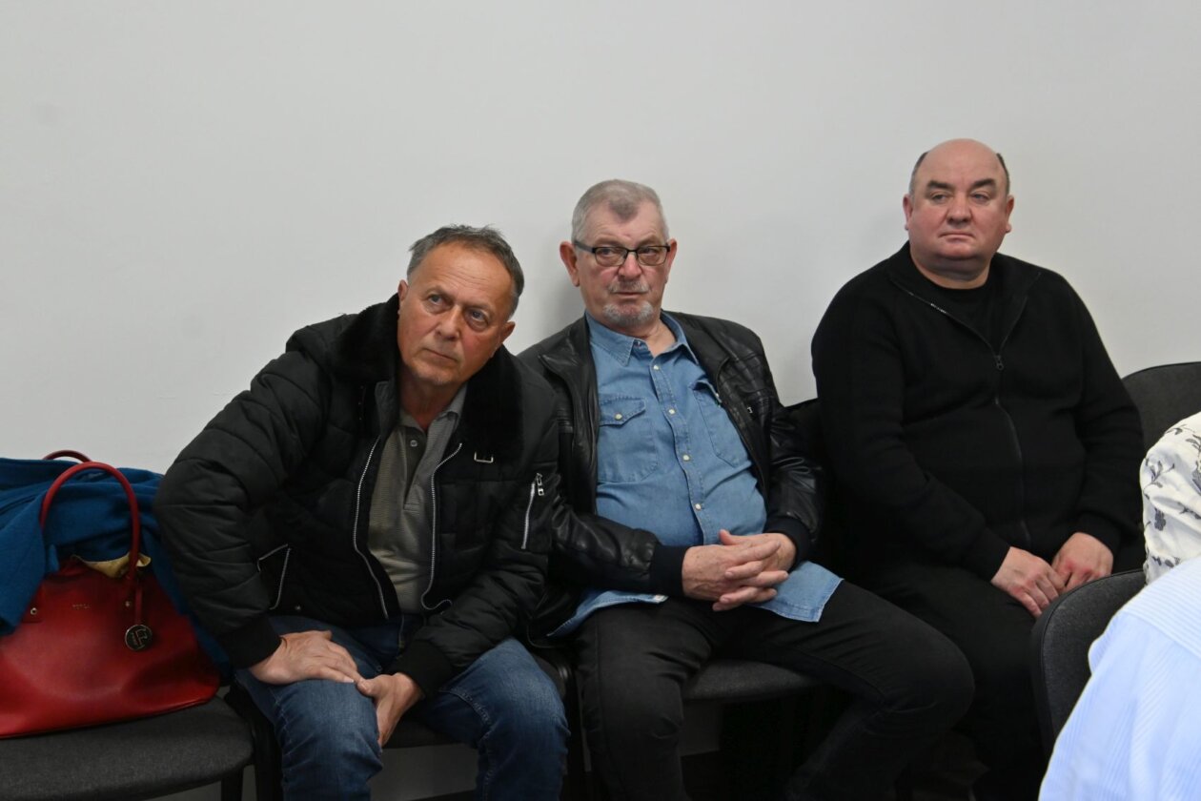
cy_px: 400
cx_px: 600
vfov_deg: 19.7
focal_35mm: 69
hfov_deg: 29.2
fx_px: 2302
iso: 1600
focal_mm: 46
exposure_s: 1/160
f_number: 5.6
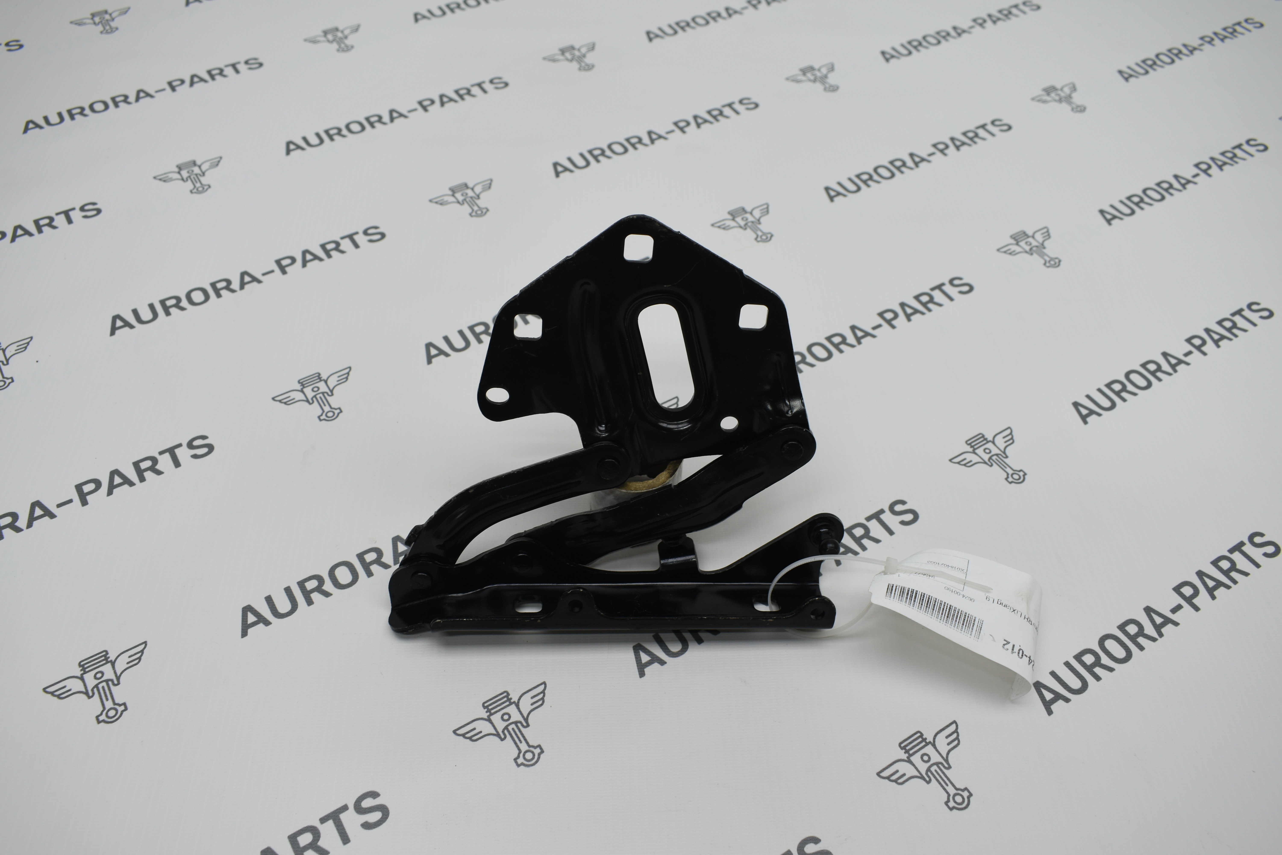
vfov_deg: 43.6
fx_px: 1068
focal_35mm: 30
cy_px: 428
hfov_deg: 61.9
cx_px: 641
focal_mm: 20
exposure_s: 1/40
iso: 100
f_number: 5.6
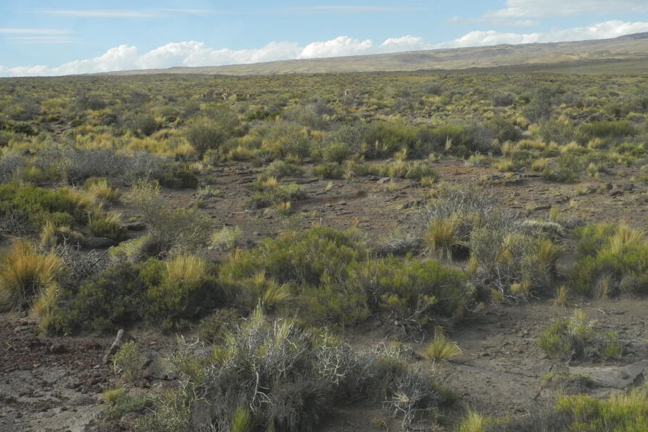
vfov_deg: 22.9
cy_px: 160
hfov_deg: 33.9
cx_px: 337
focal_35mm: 59
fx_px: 1062
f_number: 6.3
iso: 400
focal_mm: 10.7
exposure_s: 1/1600
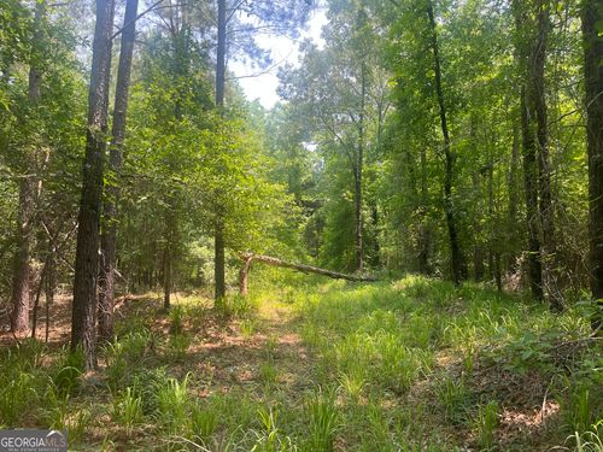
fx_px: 453
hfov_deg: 67.3
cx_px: 302
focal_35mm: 26
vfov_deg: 53.1
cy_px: 226
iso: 50
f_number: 1.6
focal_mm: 5.1
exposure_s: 1/340
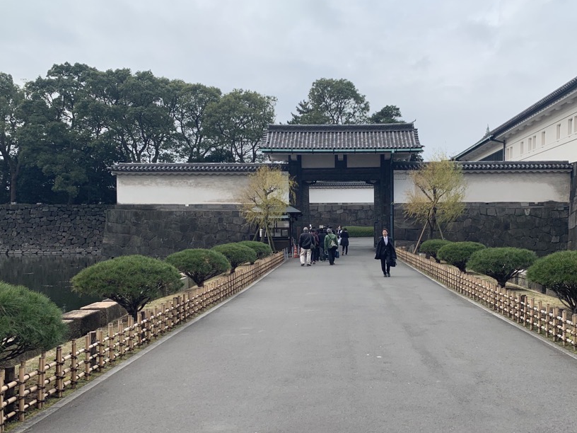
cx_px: 338
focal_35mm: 34
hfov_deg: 53.7
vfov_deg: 41.7
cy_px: 252
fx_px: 567
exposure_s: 1/1100
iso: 25
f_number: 1.8
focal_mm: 4.25
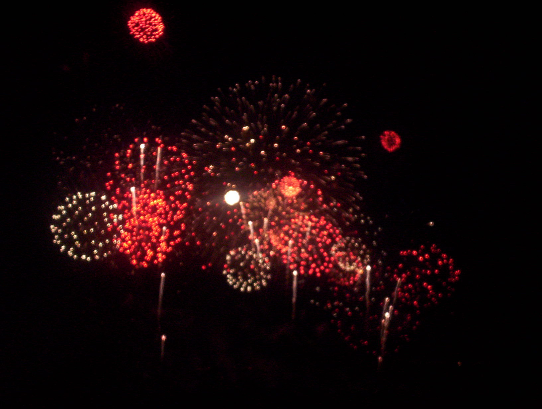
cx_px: 271
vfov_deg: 37.9
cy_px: 204
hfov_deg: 48.9
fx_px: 596
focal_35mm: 38
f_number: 4.5
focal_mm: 4.99
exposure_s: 1/60
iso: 140
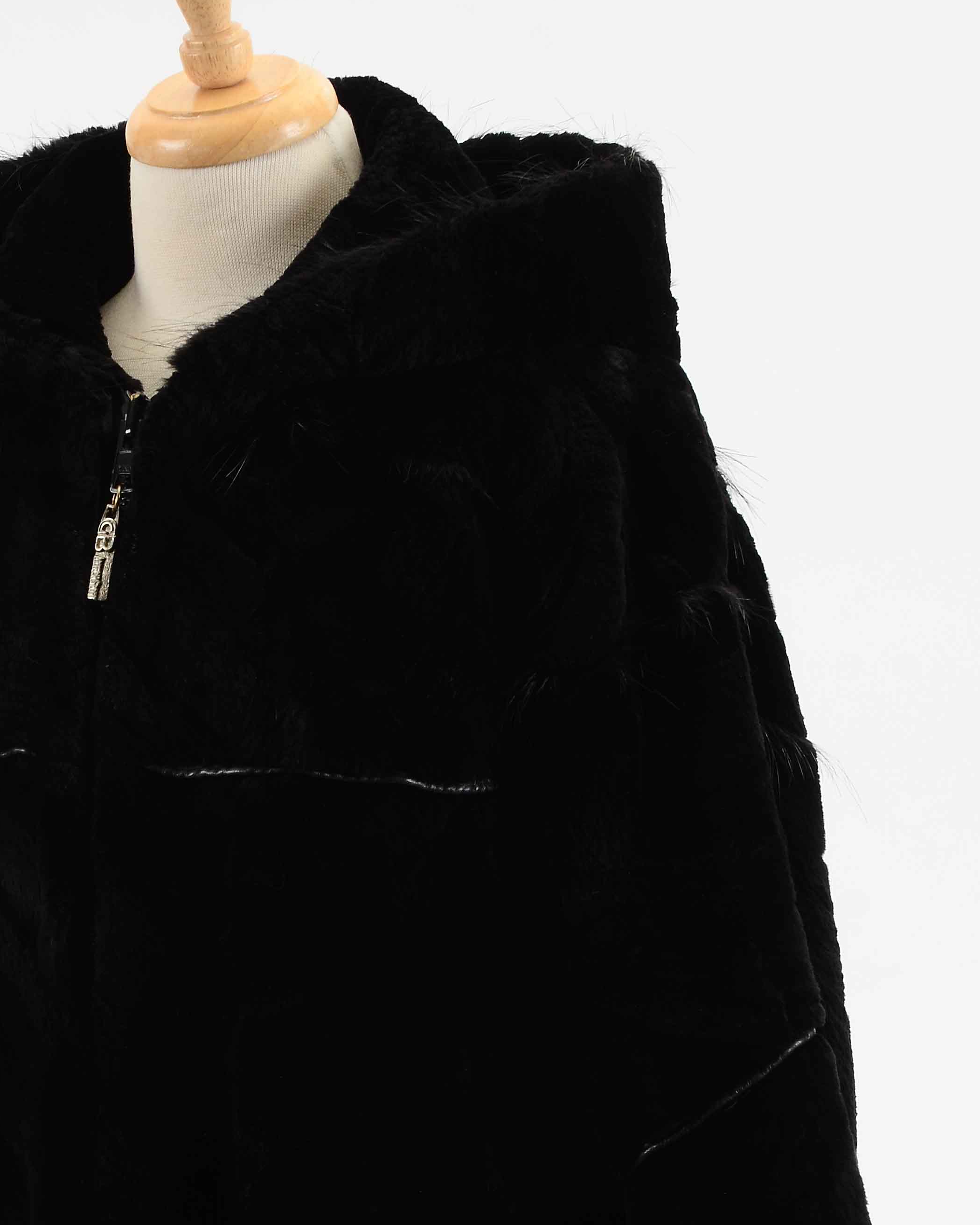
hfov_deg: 8.9
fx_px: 6308
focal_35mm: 174
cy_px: 1004
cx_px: 329
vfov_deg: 11.0
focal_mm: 66
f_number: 8
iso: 160
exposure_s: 1/80
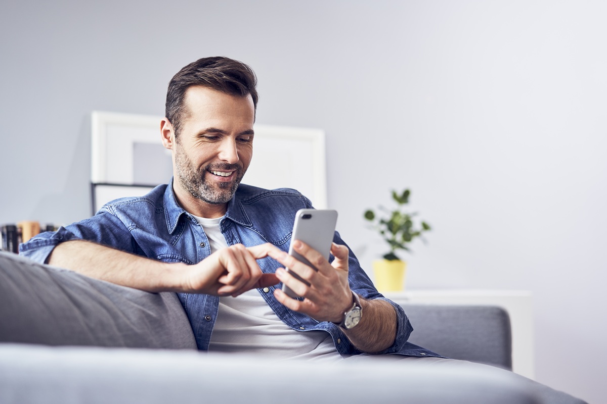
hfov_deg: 36.2
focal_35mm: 55
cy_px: 202
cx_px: 304
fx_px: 927
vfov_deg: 24.6
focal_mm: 55
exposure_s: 1/160
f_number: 2.2
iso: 250
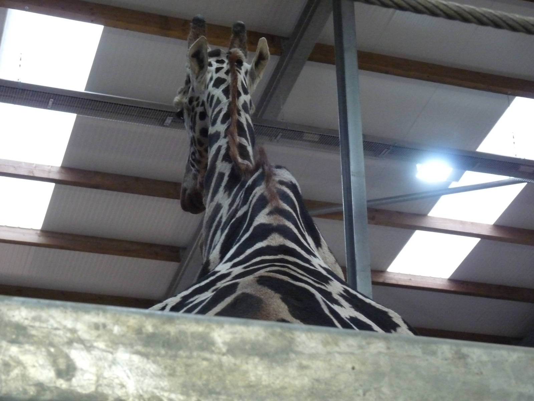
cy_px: 200
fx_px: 1203
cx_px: 267
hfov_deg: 25.0
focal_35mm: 78
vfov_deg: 18.9
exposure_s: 1/60
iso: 800
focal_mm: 13.8
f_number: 3.4
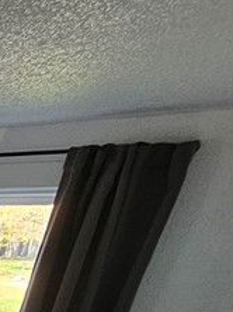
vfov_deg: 25.2
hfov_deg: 11.6
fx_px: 540
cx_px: -462
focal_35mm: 60
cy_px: 457
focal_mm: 2.2
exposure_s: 1/60
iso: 125
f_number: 2.2
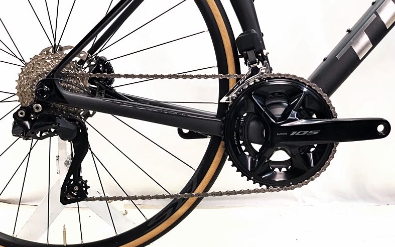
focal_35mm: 56
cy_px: 129
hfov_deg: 36.3
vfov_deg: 23.1
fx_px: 603
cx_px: 196
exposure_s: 1/25
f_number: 2.4
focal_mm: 6
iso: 125
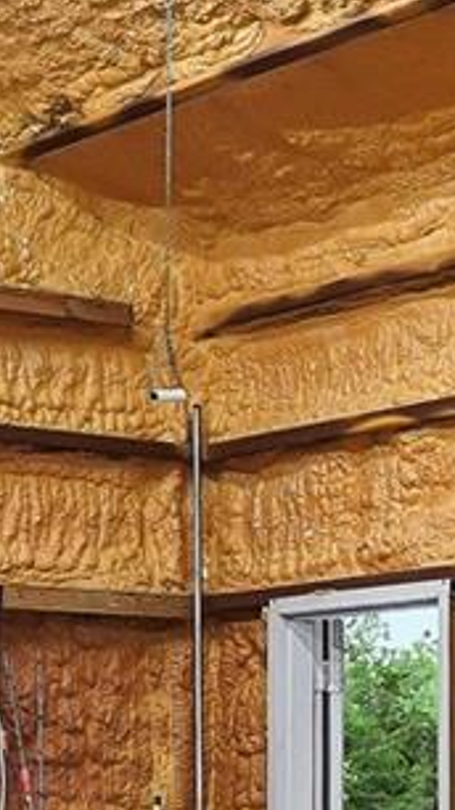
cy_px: 904
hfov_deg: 10.8
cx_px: 336
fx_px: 2404
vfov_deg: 18.4
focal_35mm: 112
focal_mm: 16
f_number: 5.6
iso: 640
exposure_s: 1/60
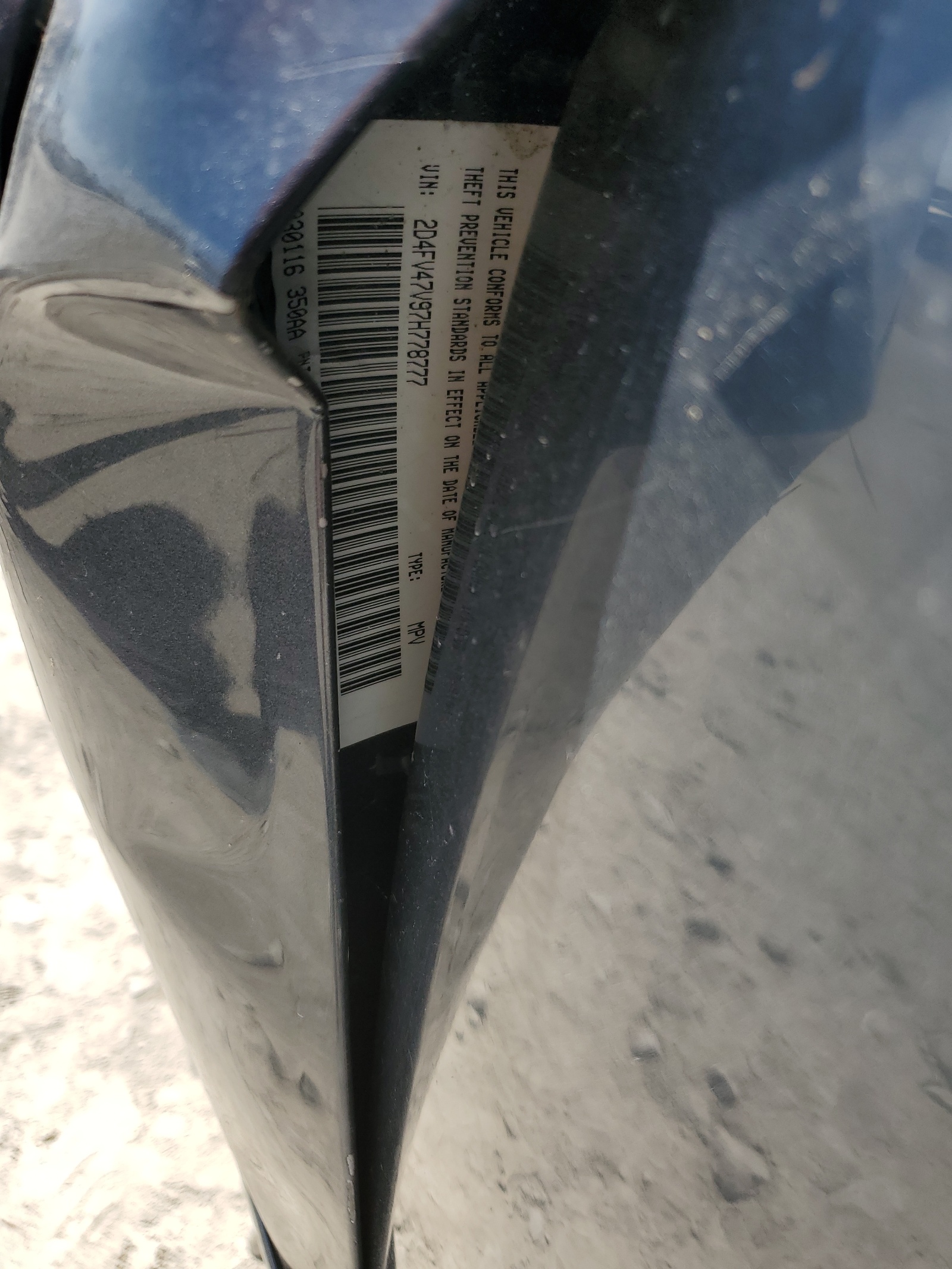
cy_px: 634
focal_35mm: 26
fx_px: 953
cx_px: 476
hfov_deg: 53.1
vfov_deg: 67.3
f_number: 1.5
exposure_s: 1/1667
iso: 50
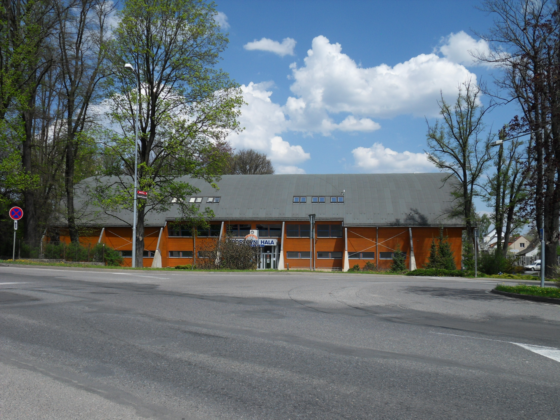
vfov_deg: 39.7
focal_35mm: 36
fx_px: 582
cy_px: 210
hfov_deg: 51.4
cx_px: 280
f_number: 8.7
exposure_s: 1/250
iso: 80
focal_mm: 6.3
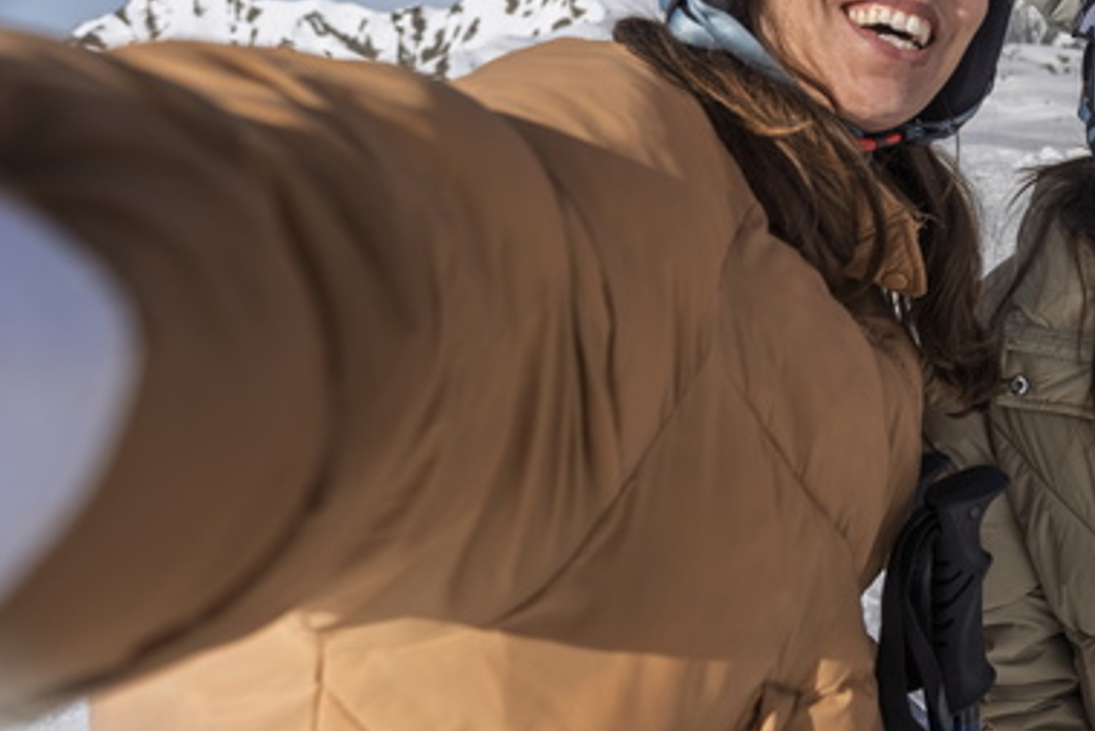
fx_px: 1182
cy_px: 56
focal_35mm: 39
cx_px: 1115
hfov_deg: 42.4
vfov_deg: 32.4
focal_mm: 18.4
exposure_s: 1/3000
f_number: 4
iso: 100
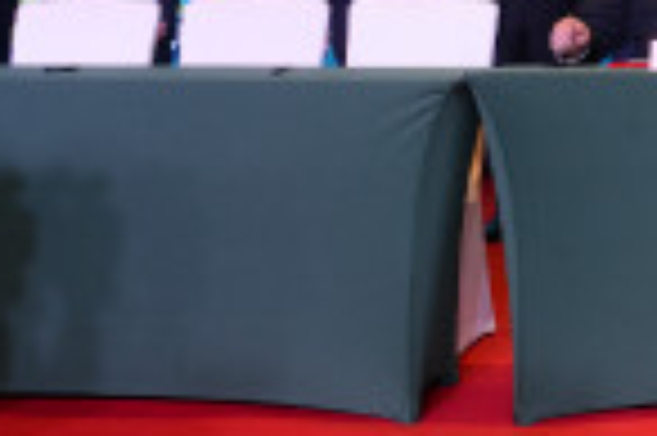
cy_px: -164
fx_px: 1495
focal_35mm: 82
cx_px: 810
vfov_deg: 15.6
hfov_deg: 22.6
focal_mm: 24
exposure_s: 1/60
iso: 1000
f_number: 7.1
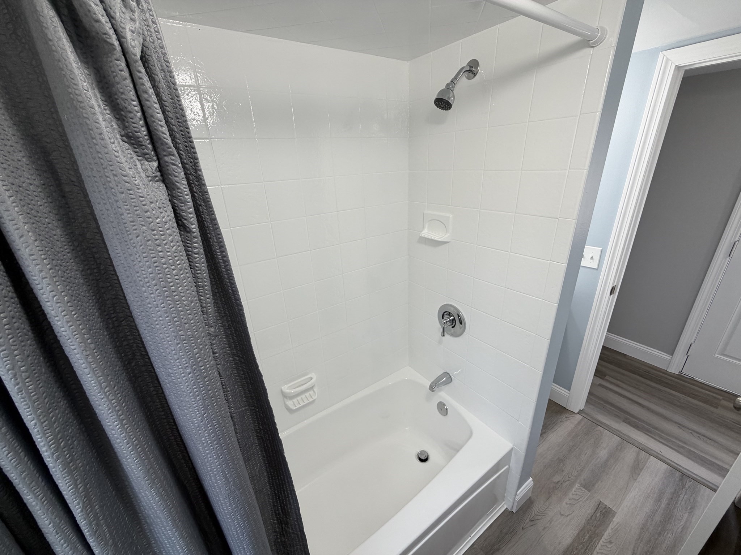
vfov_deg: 85.7
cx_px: 370
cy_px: 278
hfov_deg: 102.1
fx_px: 300
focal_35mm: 14
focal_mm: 2.22
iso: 80
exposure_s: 1/120
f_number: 2.2
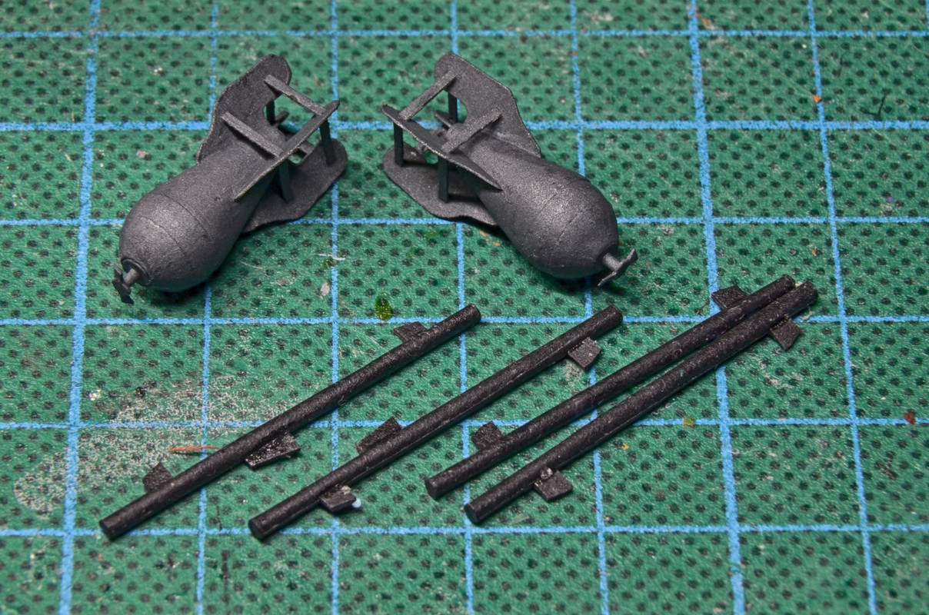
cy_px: 308
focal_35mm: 135
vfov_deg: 10.1
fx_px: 3476
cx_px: 464
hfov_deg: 15.2
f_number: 18
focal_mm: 90
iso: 1000
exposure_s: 1/10
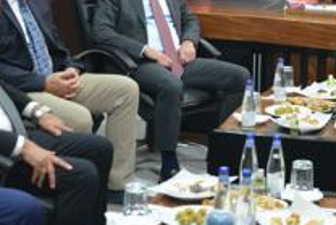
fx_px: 1046
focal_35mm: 112
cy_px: 42
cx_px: 351
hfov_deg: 17.7
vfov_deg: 12.2
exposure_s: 1/100
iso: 3200
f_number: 5
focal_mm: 38
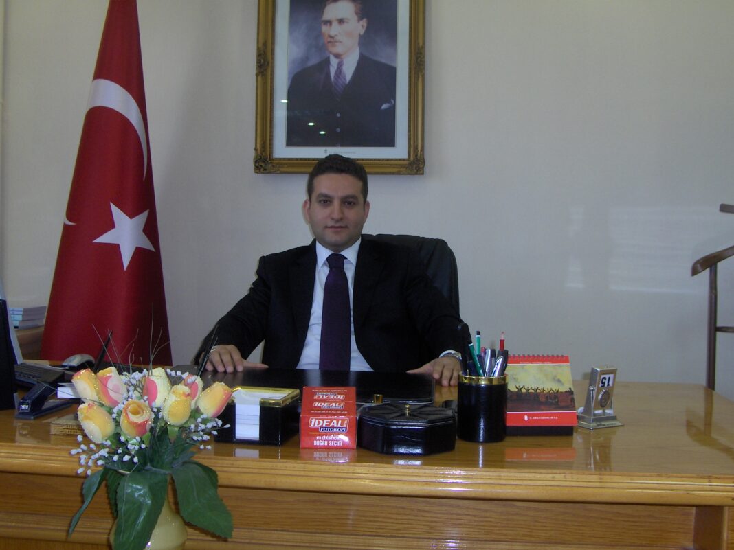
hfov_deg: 46.8
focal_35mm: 40
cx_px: 367
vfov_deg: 36.0
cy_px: 275
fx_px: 848
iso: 100
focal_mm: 6.8
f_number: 2.8
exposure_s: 1/60
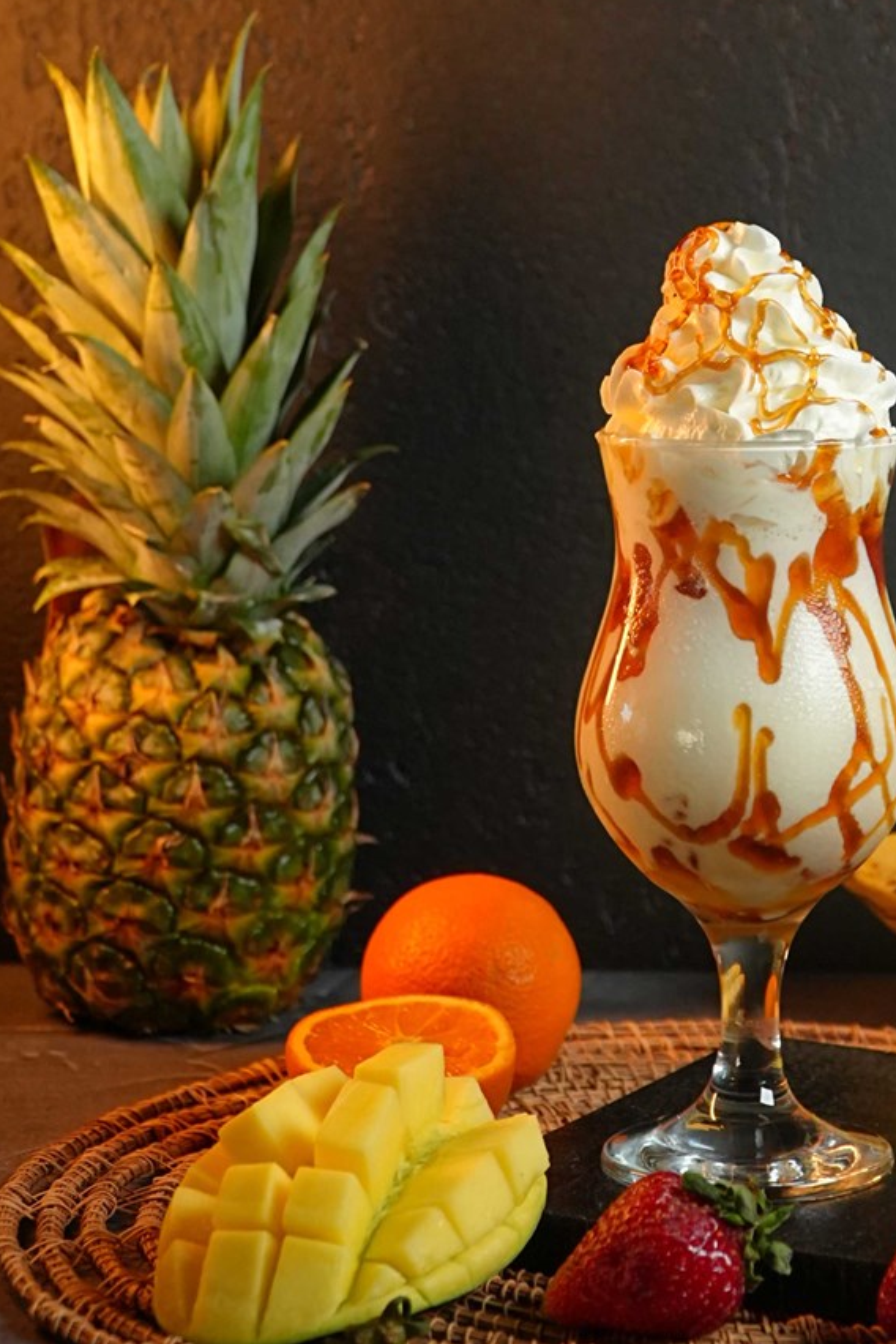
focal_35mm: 81
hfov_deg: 16.7
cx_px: 784
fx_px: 3024
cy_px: 333
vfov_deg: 24.8
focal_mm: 31
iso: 1250
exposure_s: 1/200
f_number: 4.5
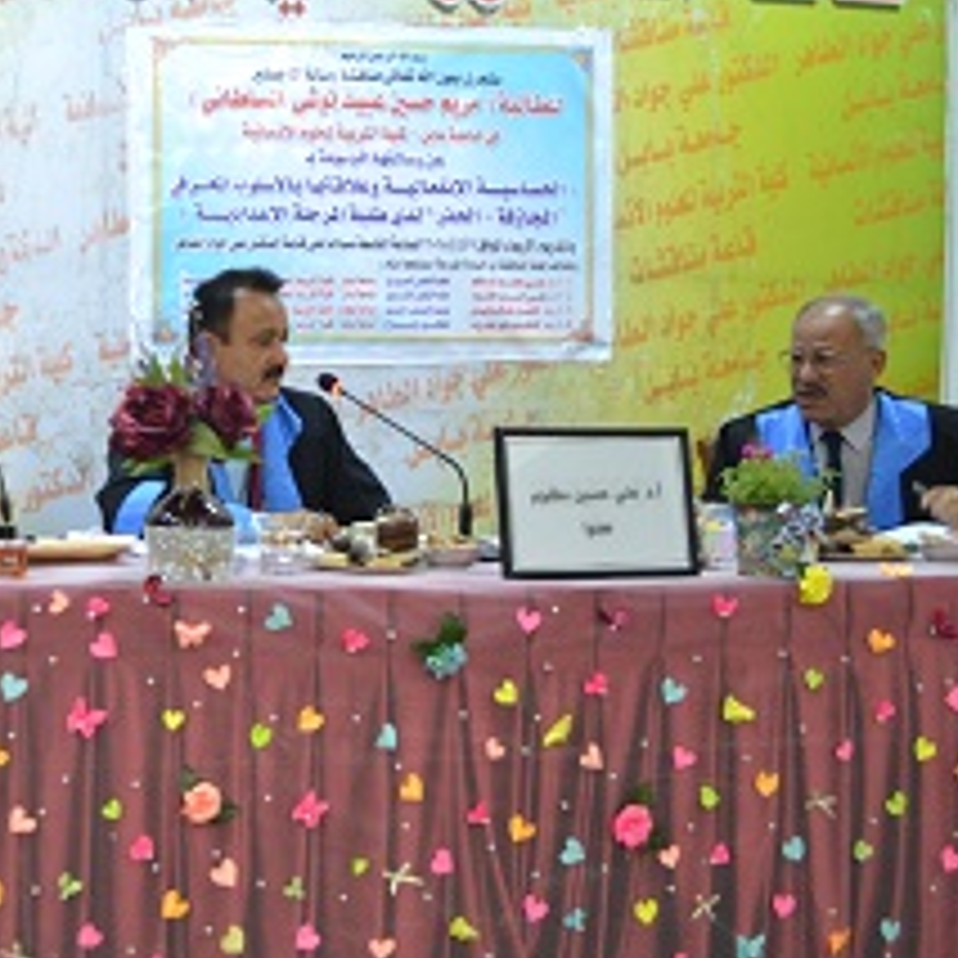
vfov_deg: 39.2
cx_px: 99
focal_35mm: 43
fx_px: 1346
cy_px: 499
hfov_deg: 36.7
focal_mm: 18
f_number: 3.5
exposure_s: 1/20
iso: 400
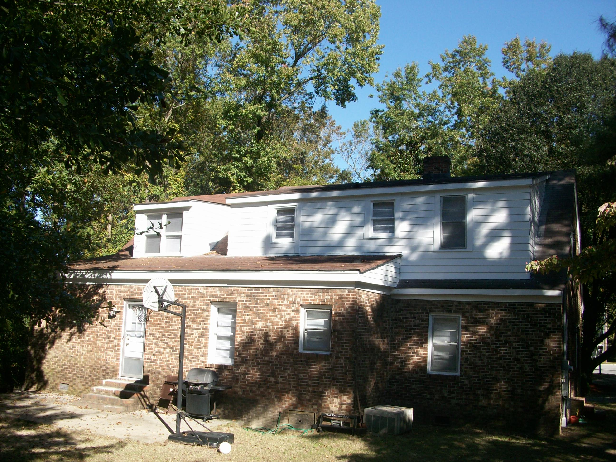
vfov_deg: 41.8
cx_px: 308
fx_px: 605
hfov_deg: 54.0
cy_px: 231
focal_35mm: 34
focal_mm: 5.7
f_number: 2.8
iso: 64
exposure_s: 1/562
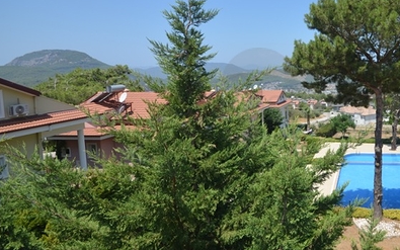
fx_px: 305
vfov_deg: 44.2
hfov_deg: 58.8
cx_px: 344
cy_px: 96
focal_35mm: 28
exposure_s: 1/250
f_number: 8
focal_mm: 10
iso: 100
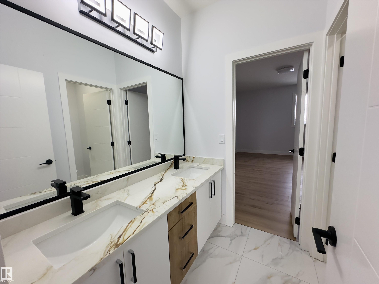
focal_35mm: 14
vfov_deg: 85.7
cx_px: 190
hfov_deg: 102.1
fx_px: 153
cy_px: 142
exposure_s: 1/120
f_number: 2.2
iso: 200
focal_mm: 2.22
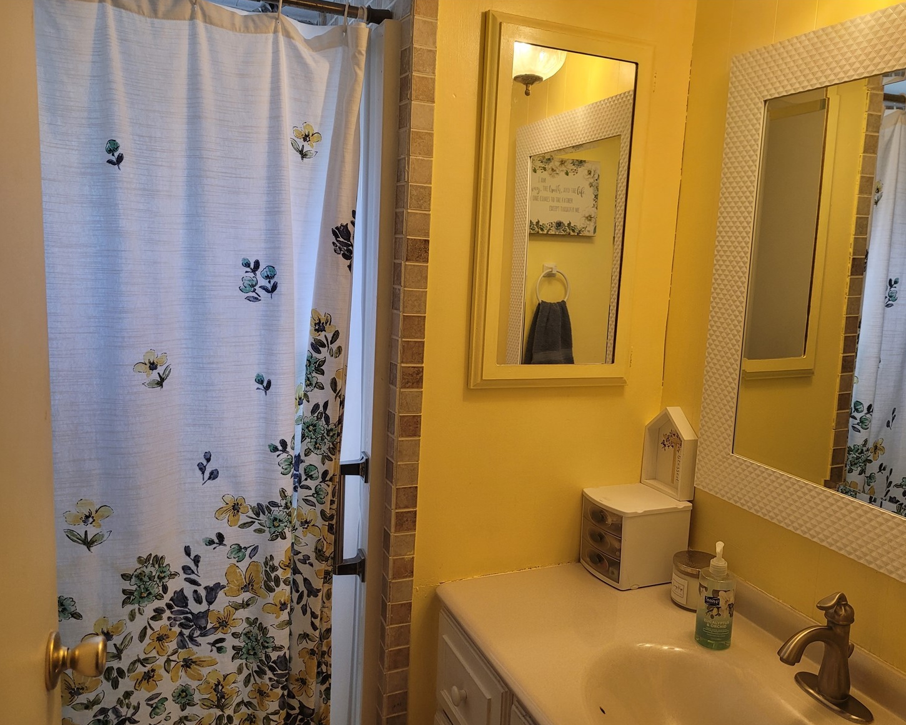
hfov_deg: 62.1
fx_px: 751
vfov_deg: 51.5
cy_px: 373
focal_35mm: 28
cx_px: 489
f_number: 1.8
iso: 125
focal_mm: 5.4
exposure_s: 1/120
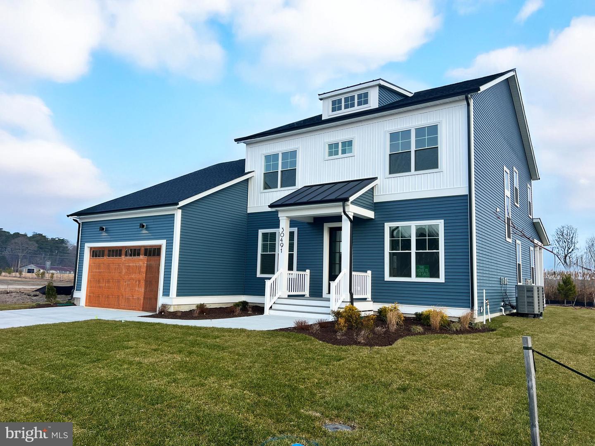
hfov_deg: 67.3
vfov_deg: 53.1
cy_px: 223
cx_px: 298
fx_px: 447
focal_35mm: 26
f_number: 1.5
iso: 50
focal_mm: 5.7
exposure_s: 1/917
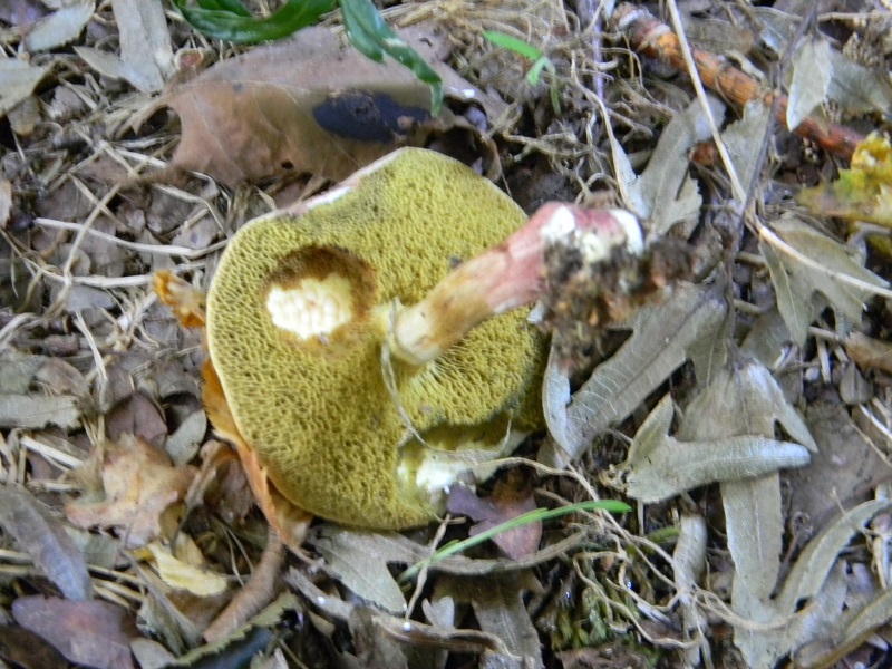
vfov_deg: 17.8
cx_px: 446
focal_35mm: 83
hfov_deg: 23.6
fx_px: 2139
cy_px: 334
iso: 400
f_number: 4.5
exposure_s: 1/2.3
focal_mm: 15.1
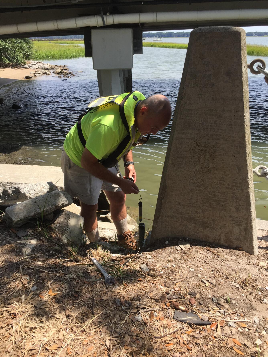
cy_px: 178
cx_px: 134
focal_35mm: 29
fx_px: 299
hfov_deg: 48.2
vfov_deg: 61.7
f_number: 2.2
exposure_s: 1/1276
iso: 32
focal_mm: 4.15
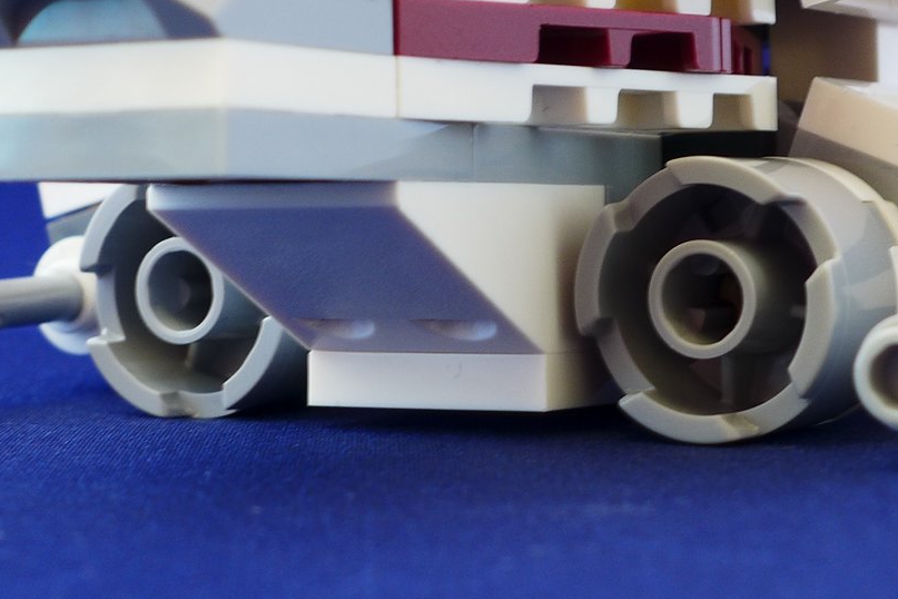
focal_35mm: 117
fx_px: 2918
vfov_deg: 11.6
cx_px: 495
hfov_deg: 17.5
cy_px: -31
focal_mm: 9.8
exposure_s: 1/4
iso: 80
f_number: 4
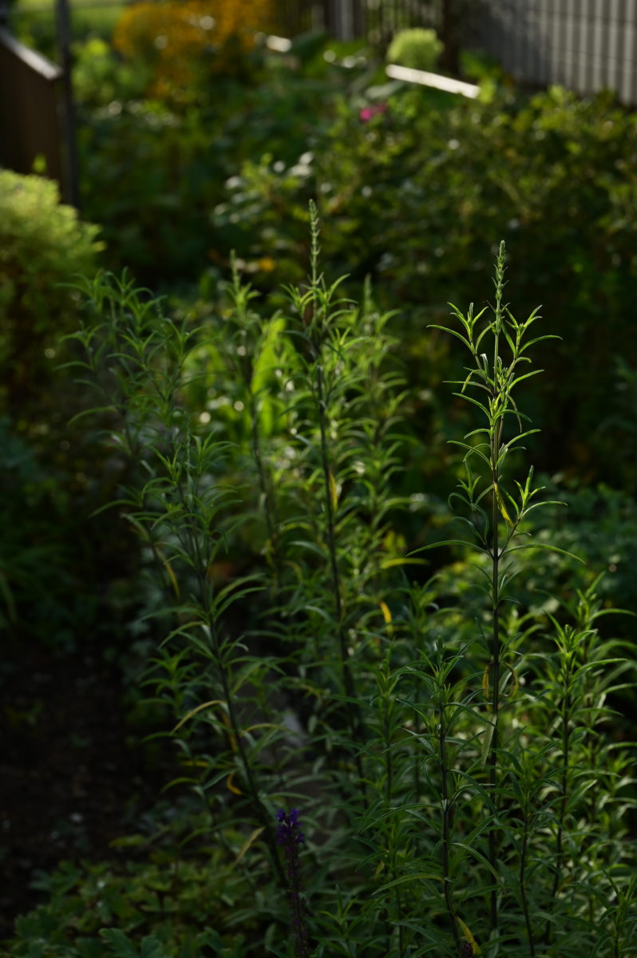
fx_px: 1515
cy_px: 479
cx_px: 318
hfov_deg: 23.7
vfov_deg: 35.1
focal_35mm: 57
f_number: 5.6
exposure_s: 1/1250
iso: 400
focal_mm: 57
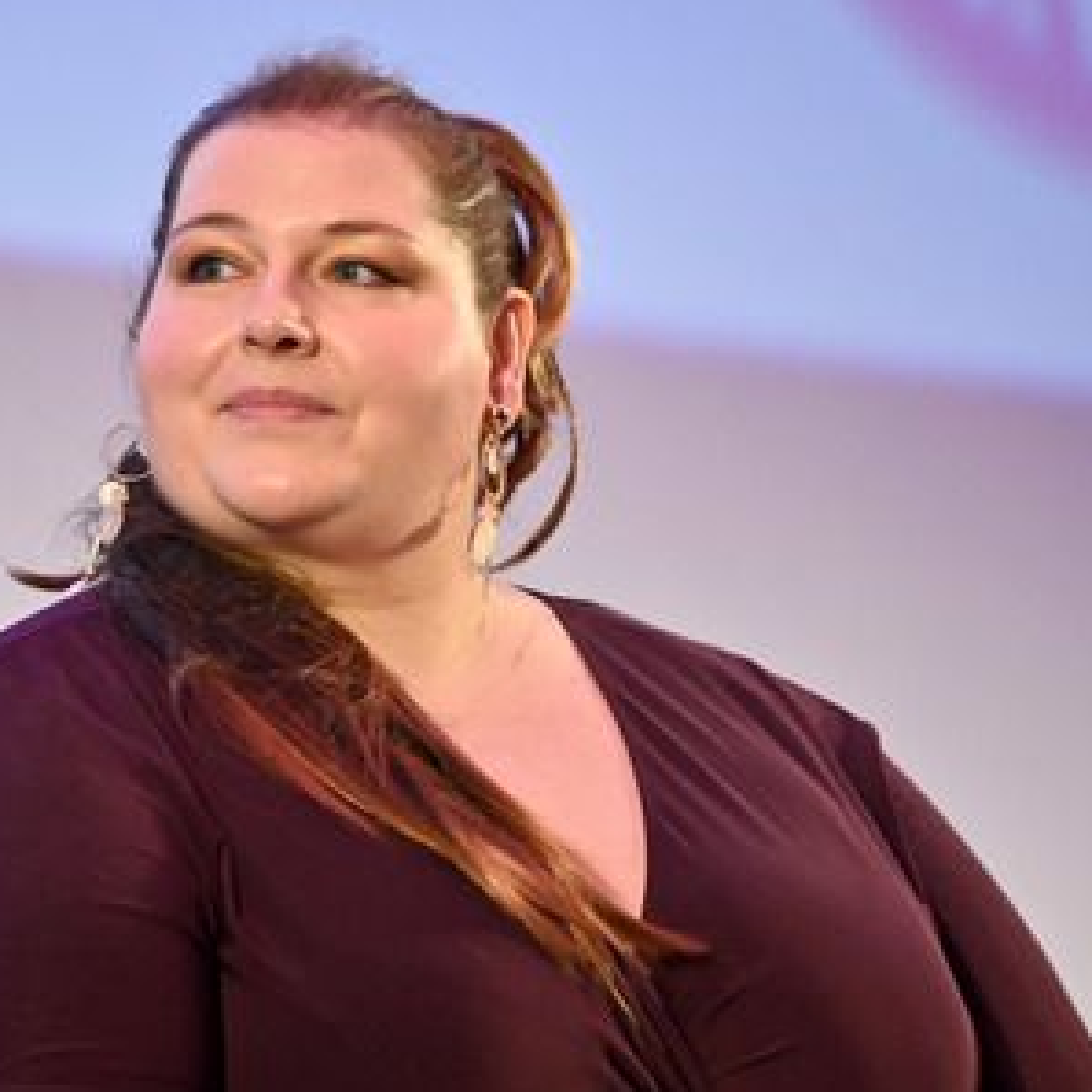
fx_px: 9208
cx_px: 399
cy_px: 544
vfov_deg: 6.8
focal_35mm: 258
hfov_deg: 6.8
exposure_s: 1/200
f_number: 2.8
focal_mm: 200
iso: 4000
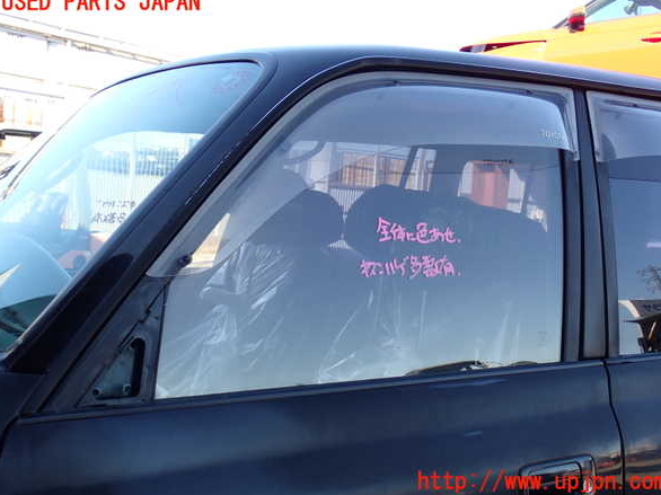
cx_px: 334
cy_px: 242
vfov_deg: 34.3
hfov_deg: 44.8
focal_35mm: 42
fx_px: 802
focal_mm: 7.31
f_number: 4
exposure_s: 1/125
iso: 100
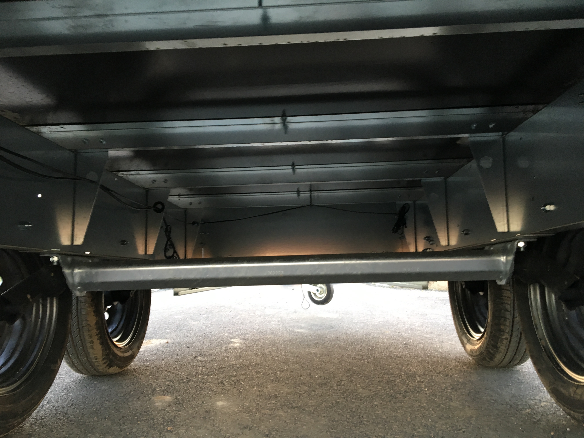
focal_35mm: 29
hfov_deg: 61.7
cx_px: 292
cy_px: 219
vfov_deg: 48.2
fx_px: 489
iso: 80
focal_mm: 4.15
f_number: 2.2
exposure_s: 1/33
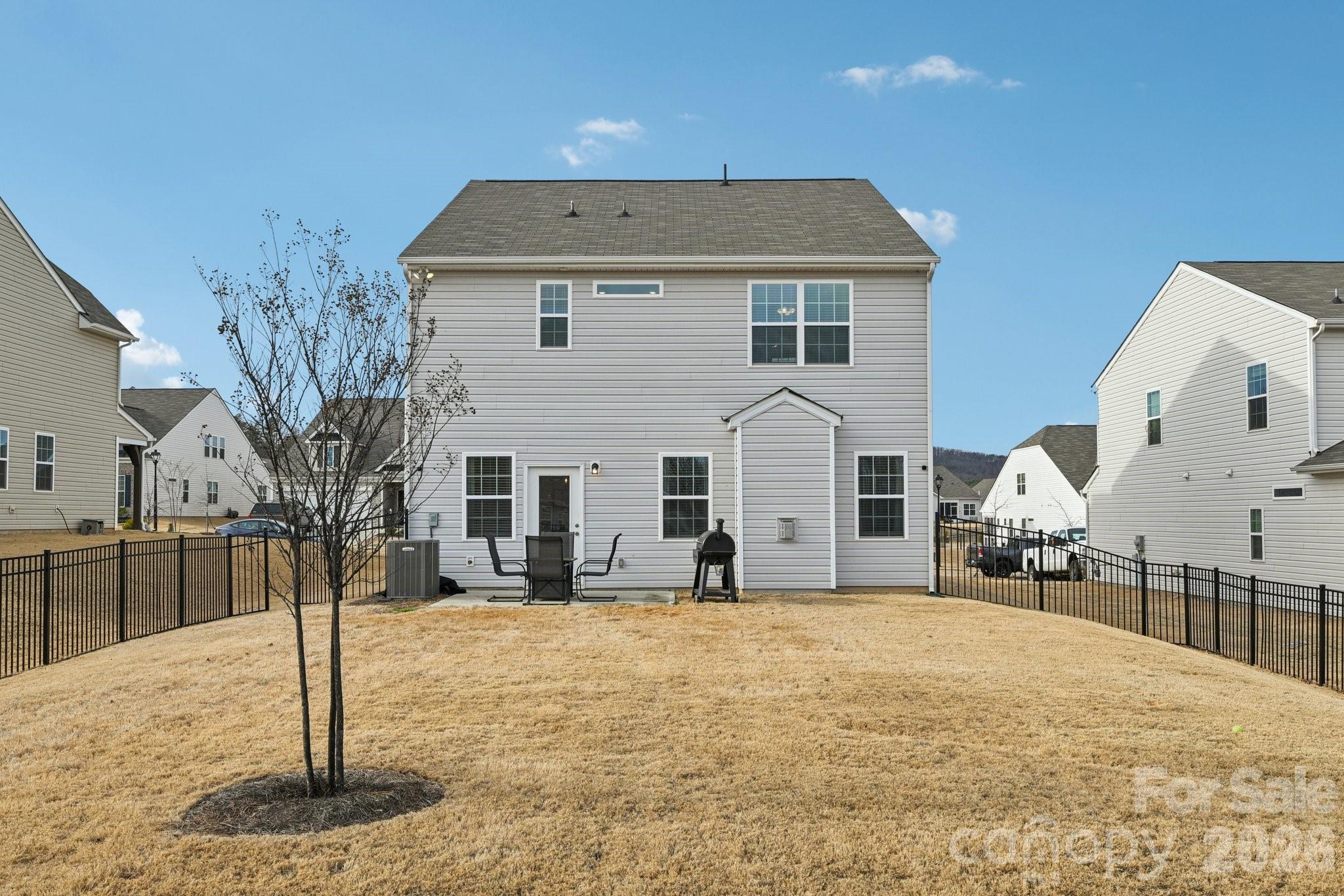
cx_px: 672
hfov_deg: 63.7
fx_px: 1083
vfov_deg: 45.0
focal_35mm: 29
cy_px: 448
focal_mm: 19.5
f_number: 8
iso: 64
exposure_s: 1/160
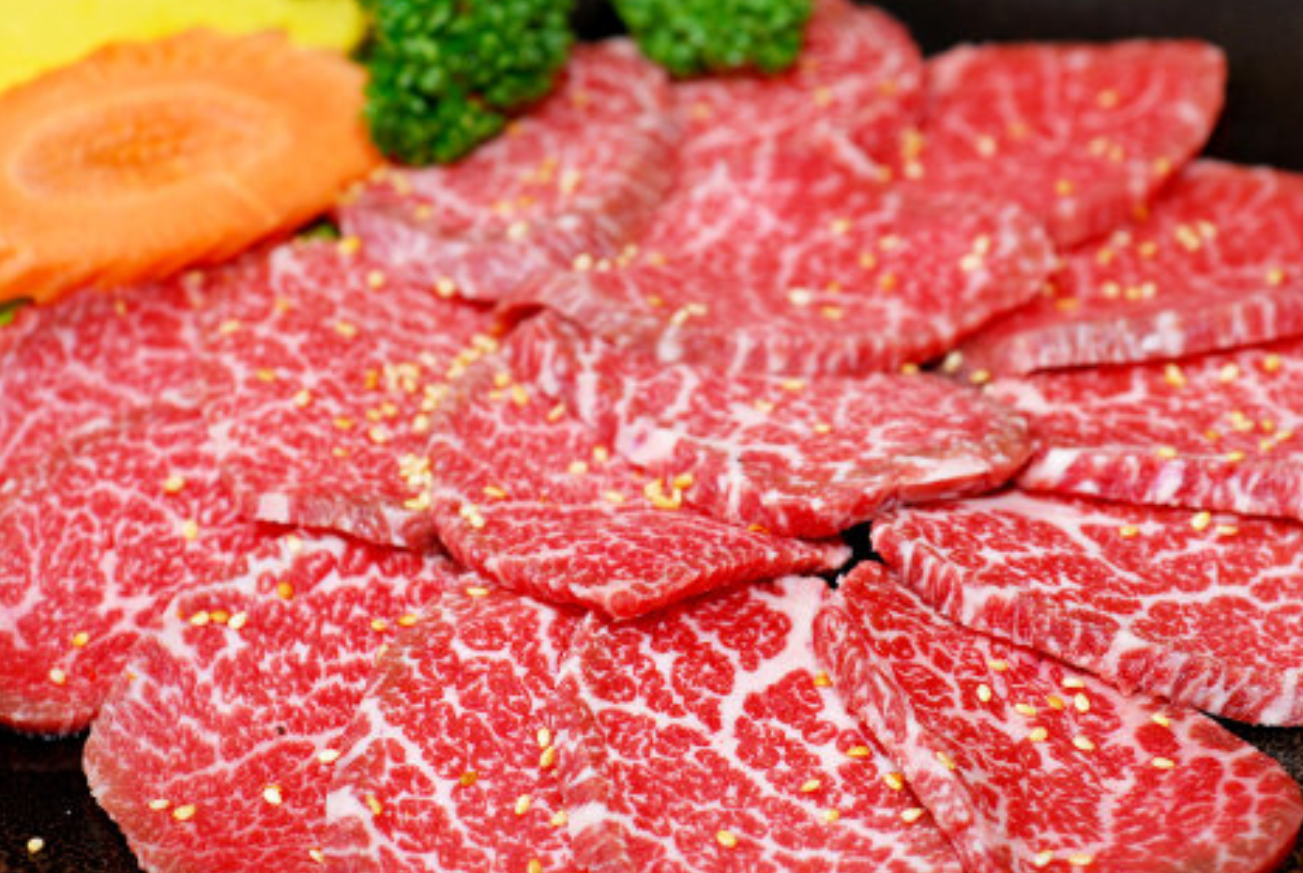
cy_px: 493
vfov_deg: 11.5
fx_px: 4313
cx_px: 698
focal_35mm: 119
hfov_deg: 17.2
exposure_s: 1/160
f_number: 5.6
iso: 100
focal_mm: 60
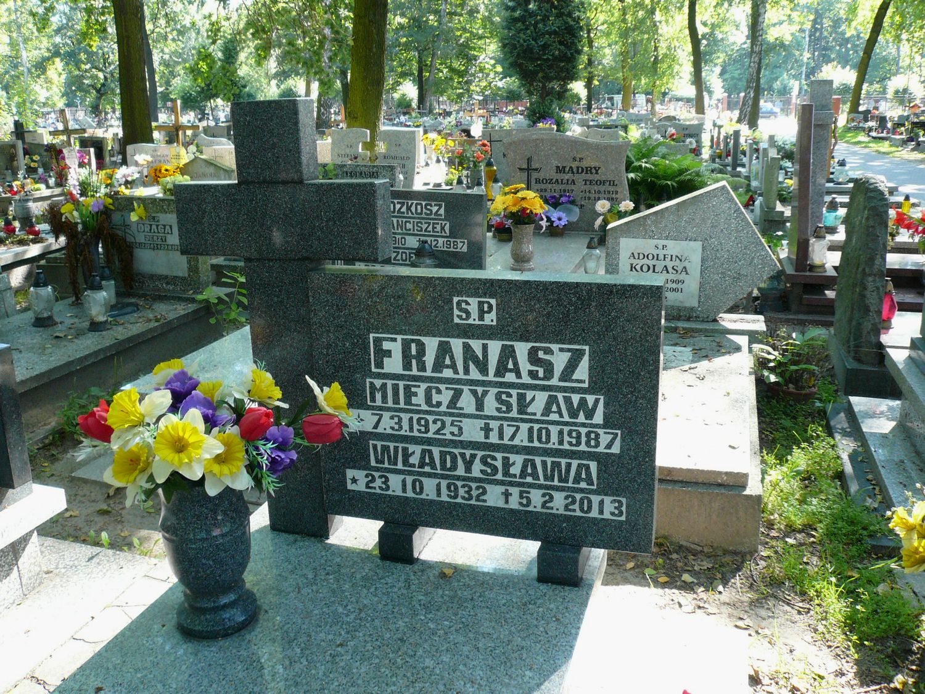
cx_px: 462
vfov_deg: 45.4
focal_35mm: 31
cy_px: 347
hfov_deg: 58.4
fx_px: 828
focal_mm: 4.6
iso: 100
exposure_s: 1/40
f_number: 2.8
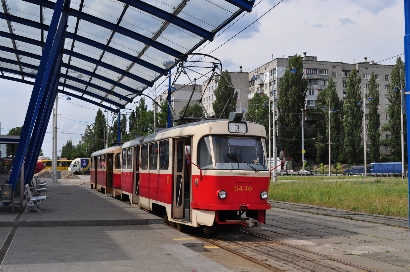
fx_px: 495
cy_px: 136
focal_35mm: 44
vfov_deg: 30.8
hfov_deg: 45.0
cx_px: 205
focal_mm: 29
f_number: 10
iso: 200
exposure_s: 1/400
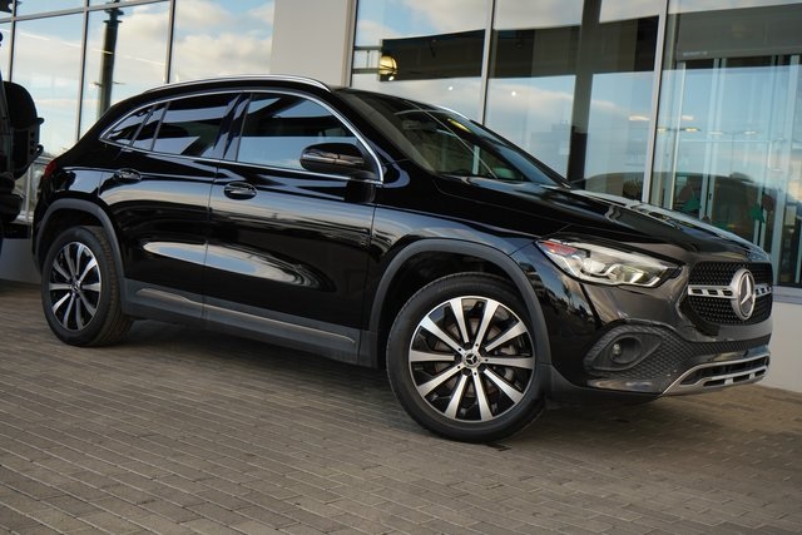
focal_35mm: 42
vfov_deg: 31.9
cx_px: 401
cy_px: 268
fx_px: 936
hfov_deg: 46.4
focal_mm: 42
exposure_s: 1/400
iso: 1000
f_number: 8
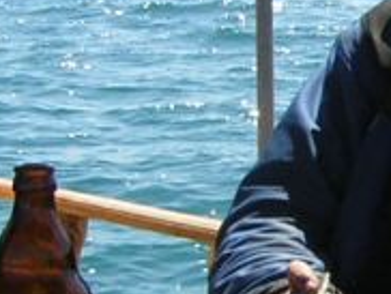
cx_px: 496
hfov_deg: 12.1
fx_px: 1787
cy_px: 131
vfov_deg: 9.4
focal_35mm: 158
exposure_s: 1/275
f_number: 5.2
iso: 50
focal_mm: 4.7
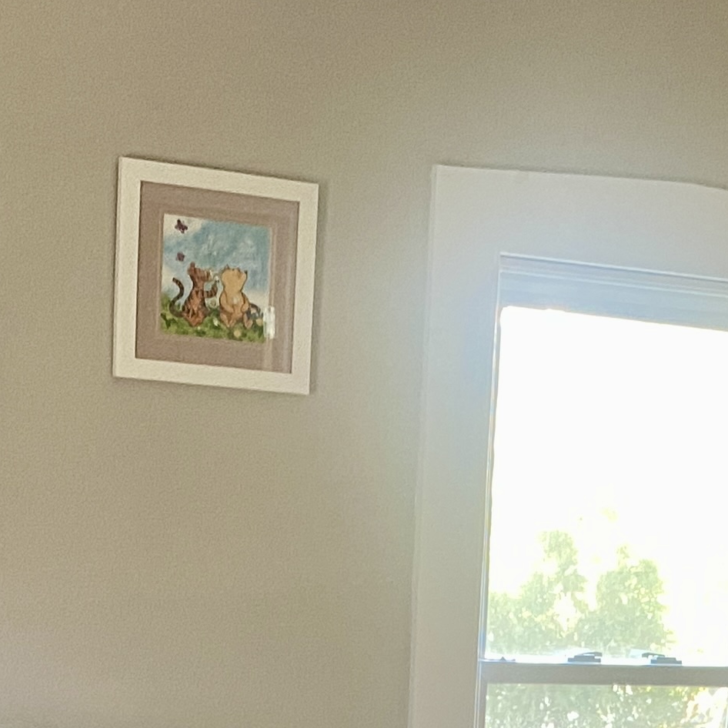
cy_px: 1055
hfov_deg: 17.5
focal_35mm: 98
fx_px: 2332
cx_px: 657
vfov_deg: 16.4
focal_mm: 4.25
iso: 160
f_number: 1.8
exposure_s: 1/60
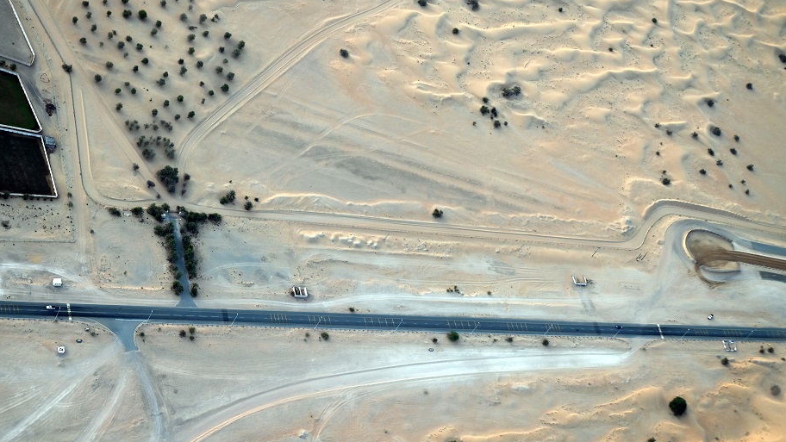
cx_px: 378
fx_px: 1667
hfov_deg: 26.5
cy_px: 195
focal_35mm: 80
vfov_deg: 15.1
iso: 400
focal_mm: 70
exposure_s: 1/500
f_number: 4.5
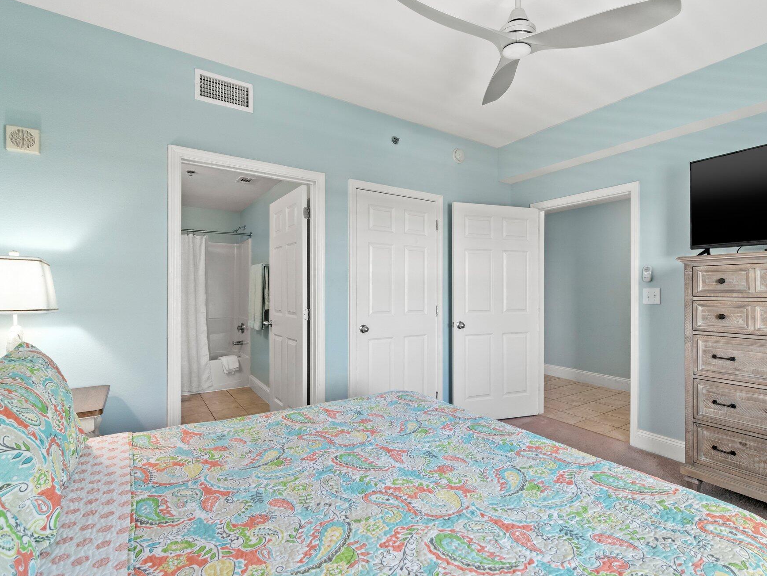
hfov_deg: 90.8
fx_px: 377
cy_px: 290
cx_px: 416
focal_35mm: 17
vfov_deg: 74.7
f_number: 8
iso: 800
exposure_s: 1/2.5
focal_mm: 10
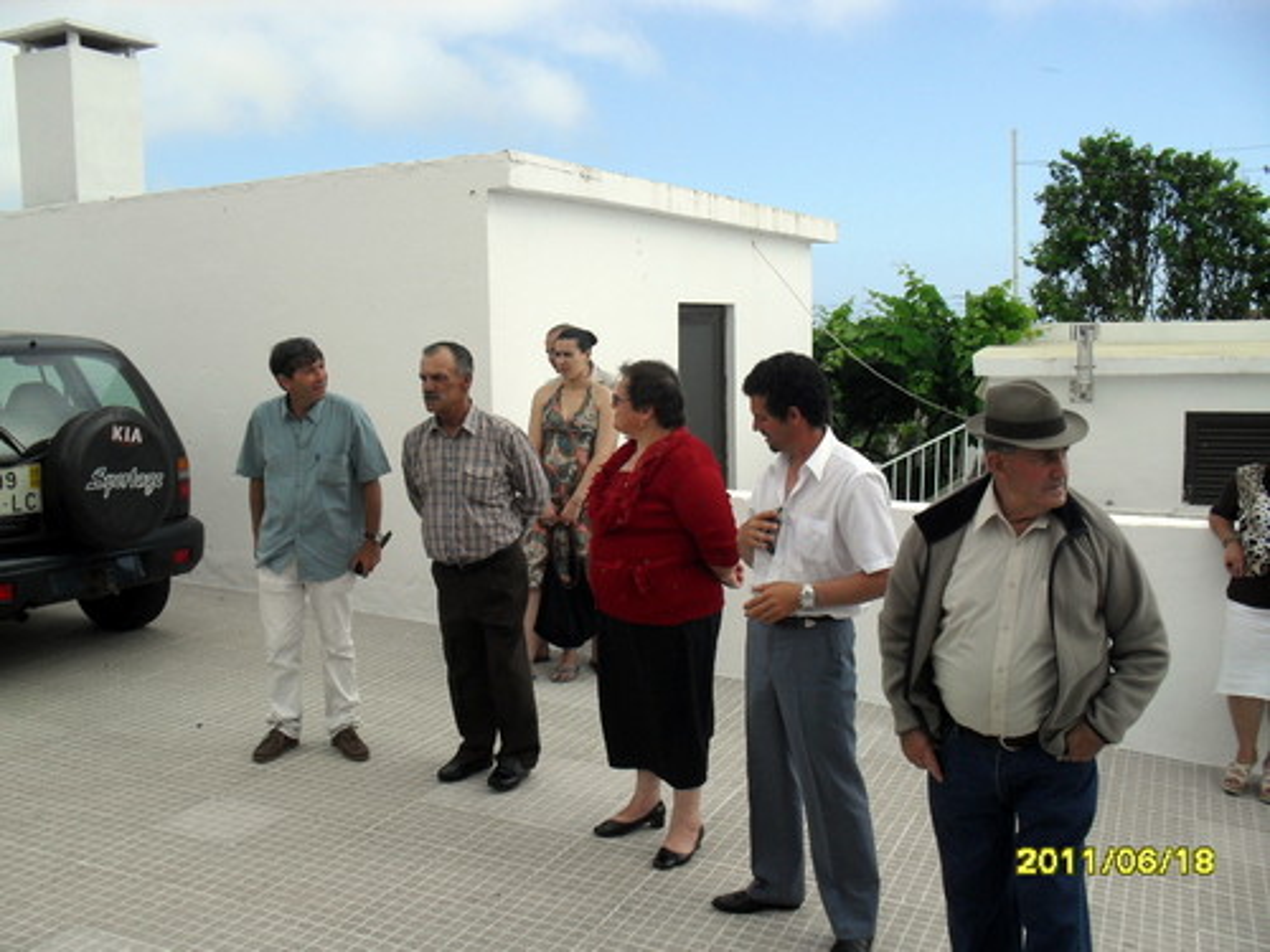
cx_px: 635
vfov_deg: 40.7
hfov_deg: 52.6
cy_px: 476
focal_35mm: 35
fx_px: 1284
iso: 100
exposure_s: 1/180
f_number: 8.4
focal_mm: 6.3
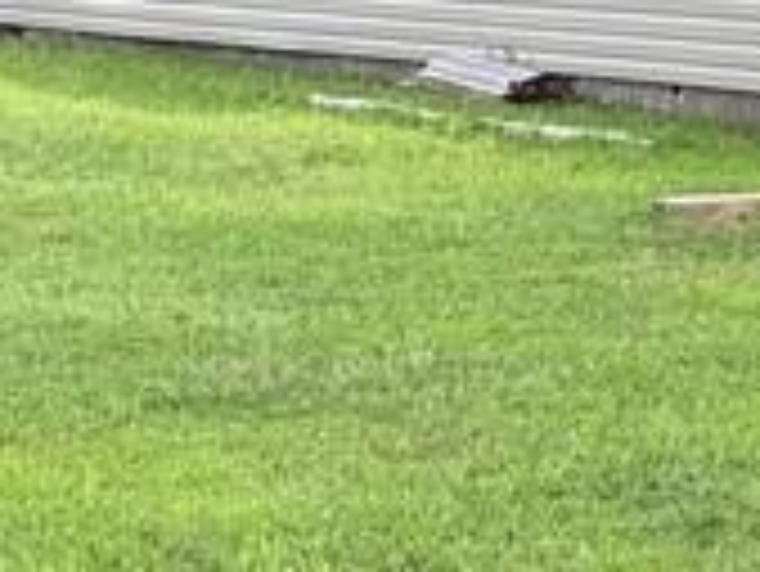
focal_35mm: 145
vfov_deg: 9.8
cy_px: -365
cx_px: 2015
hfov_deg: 10.8
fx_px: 3186
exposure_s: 1/840
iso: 80
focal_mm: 6.76
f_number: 1.78
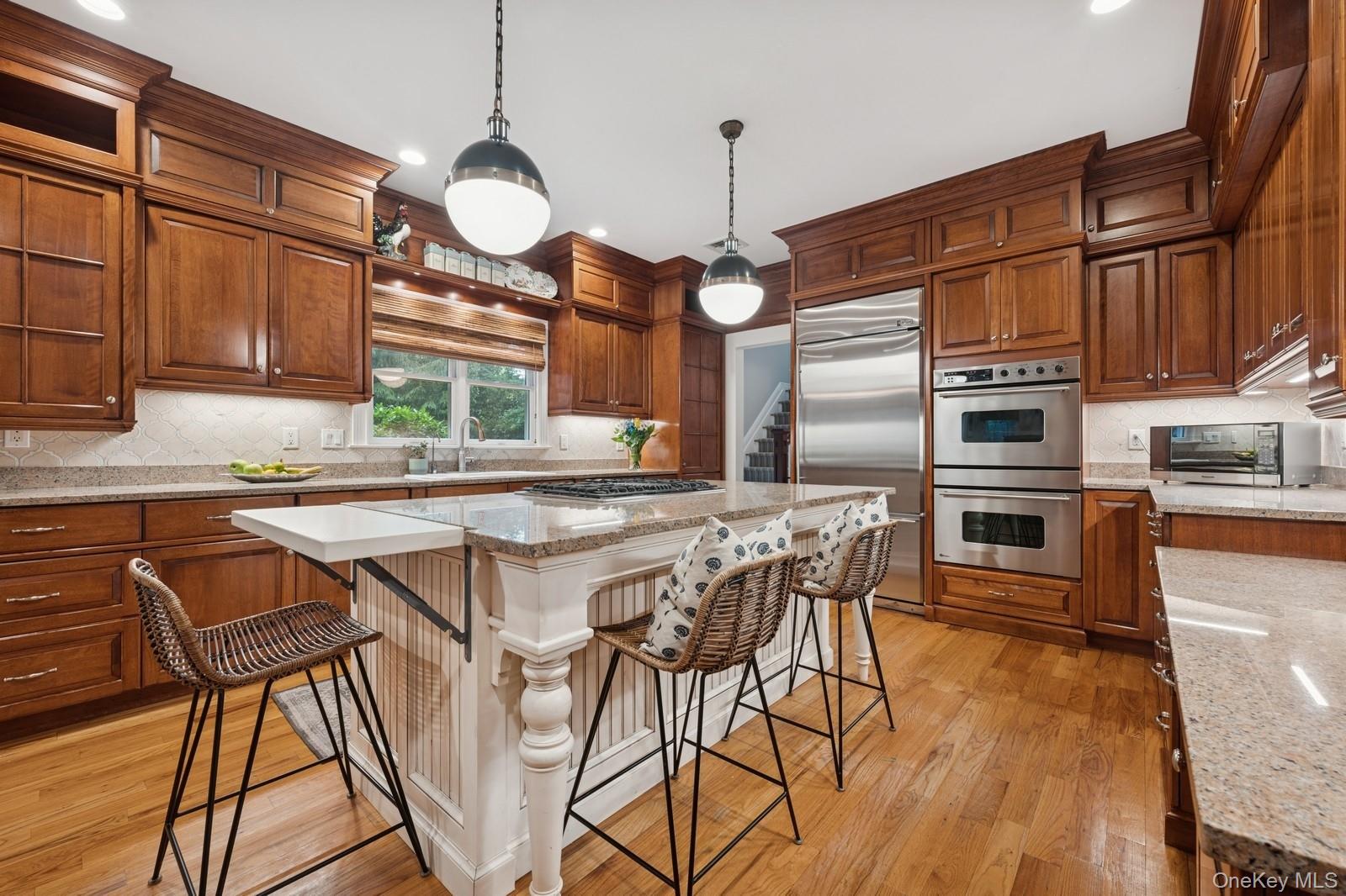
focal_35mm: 14
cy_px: 448
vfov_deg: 81.2
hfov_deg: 104.3
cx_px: 673
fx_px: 523
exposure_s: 1.3
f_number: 11
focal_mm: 14
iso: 100
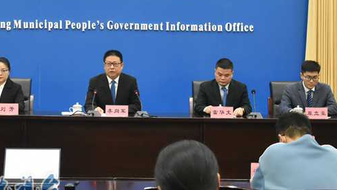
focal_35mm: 78
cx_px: 118
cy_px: 30
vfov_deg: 15.4
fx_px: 697
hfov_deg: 27.0
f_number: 4.5
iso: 3200
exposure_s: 1/80
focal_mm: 24
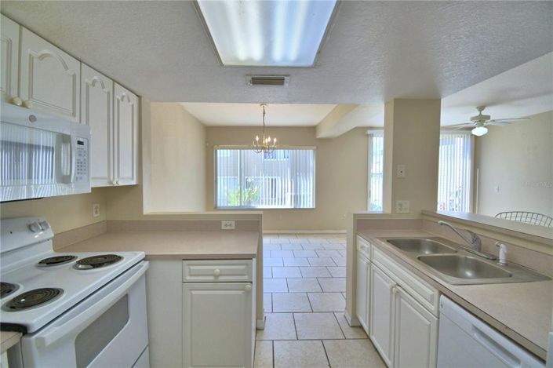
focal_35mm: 15
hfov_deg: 100.4
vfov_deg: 77.2
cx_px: 276
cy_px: 184
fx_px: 230
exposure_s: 1/400
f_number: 4.5
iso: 200
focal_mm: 10
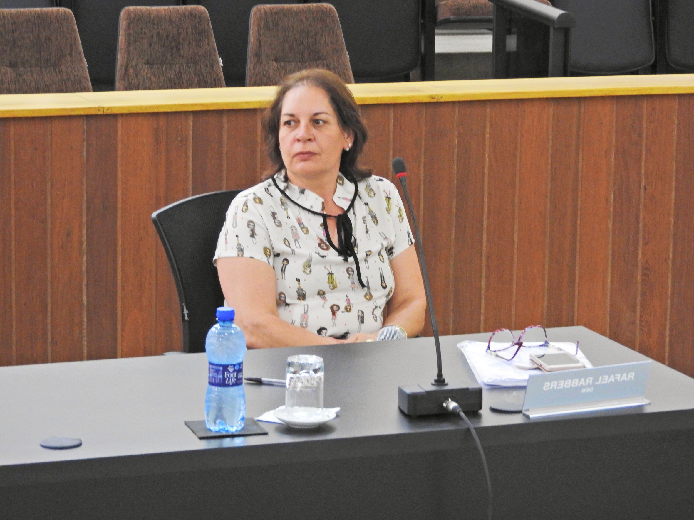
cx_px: 347
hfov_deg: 15.8
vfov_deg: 11.9
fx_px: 2506
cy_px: 260
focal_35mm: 125
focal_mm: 22.4
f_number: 5
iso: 800
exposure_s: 1/13
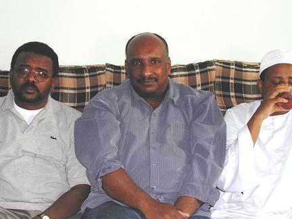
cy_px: 102
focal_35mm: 45
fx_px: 380
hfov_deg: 42.1
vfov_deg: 32.2
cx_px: 141
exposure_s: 1/60
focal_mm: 8
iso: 100
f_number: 2.8
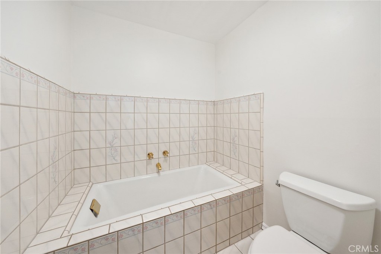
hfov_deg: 112.6
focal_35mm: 12
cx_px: 190
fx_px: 127
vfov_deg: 90.0
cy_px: 127
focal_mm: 12
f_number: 9
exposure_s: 1/60
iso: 1250
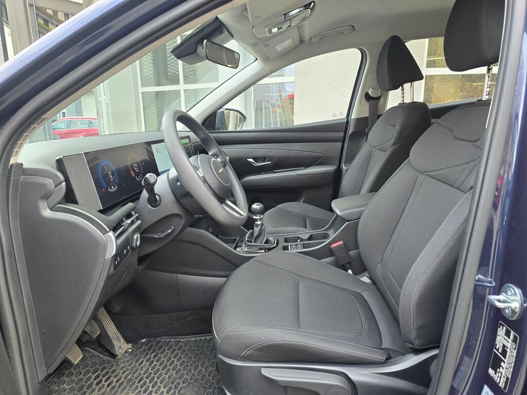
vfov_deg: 58.9
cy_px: 198
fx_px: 350
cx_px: 264
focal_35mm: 23
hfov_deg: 73.9
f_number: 1.7
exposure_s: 1/180
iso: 160
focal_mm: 6.3
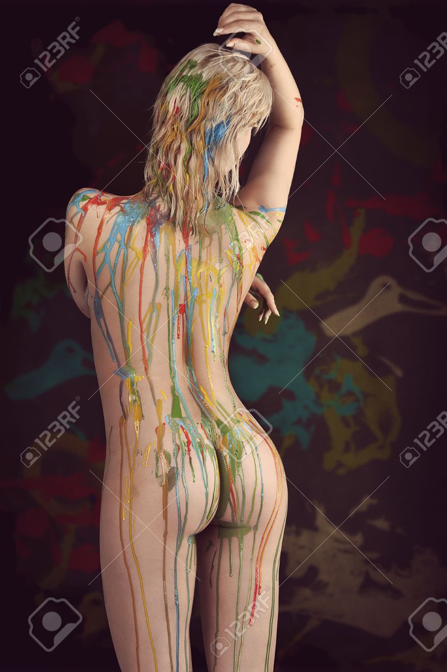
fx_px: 2163
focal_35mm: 116
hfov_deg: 11.8
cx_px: 224
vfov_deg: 17.7
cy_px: 336
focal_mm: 116
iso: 100
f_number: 11
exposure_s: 1/125
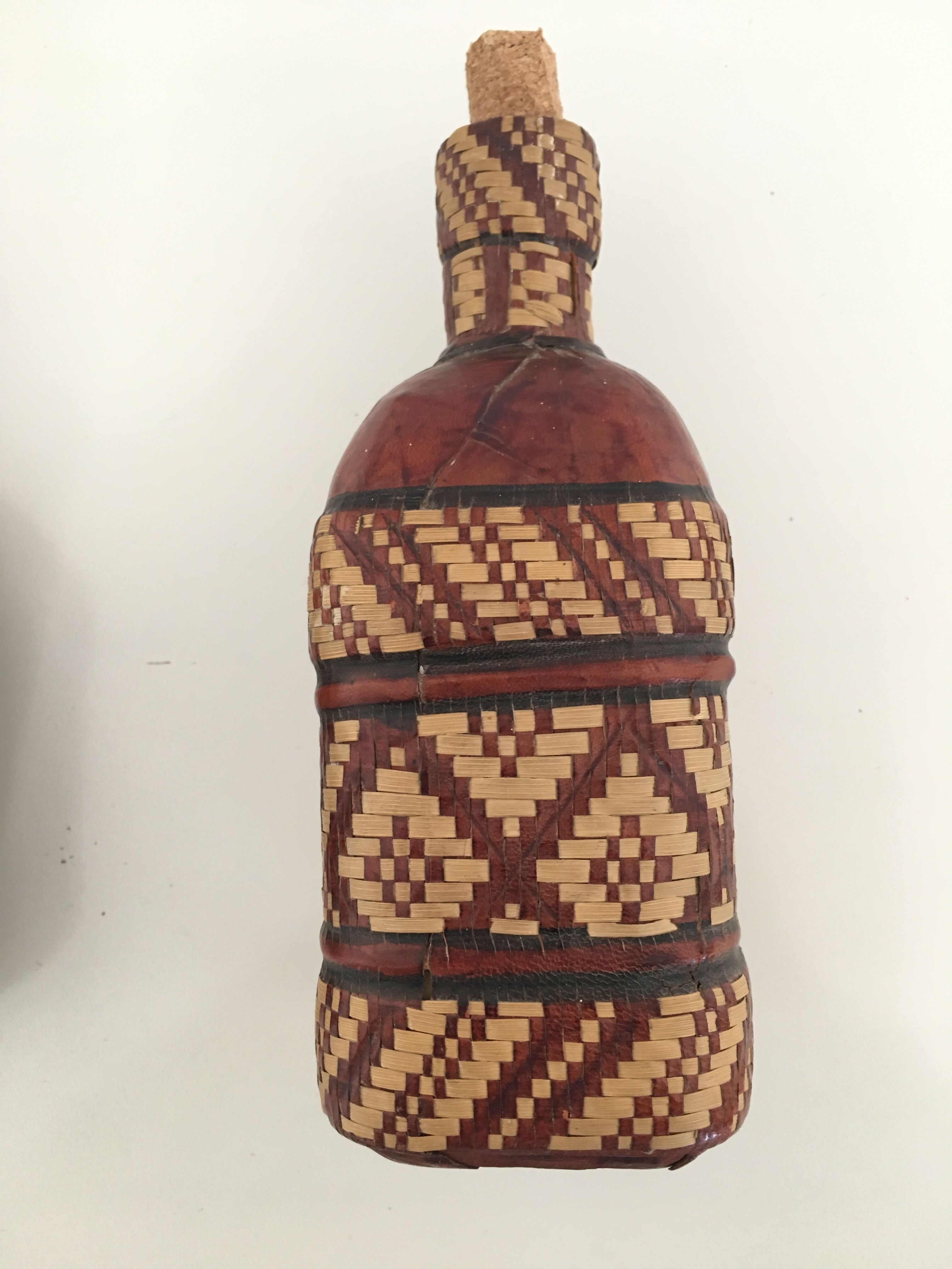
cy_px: 634
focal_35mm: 29
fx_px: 1063
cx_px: 476
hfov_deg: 48.2
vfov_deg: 61.7
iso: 160
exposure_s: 1/33
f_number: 2.2
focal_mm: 4.15
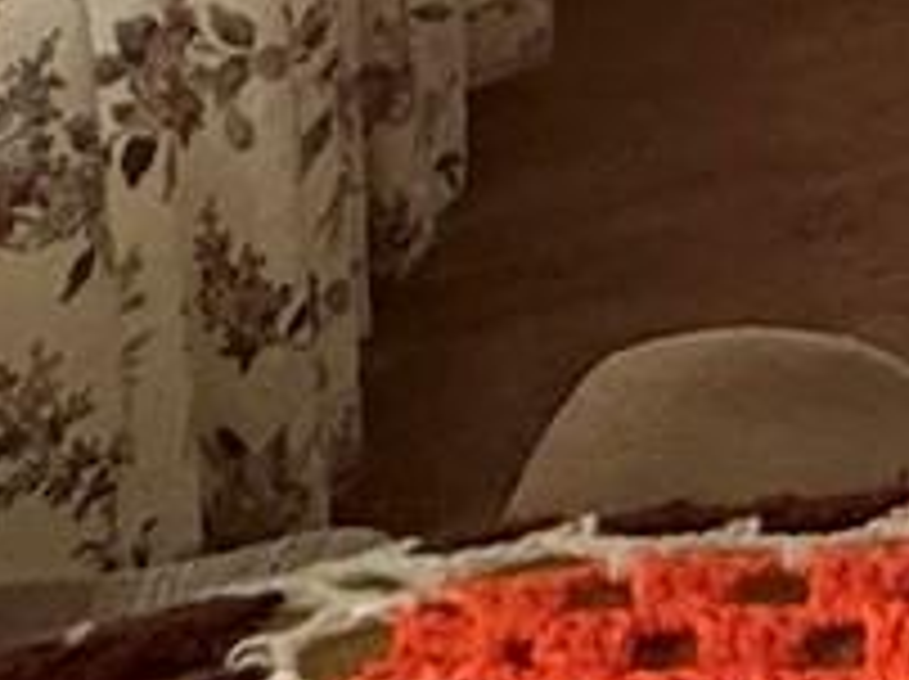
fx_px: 2911
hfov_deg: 12.8
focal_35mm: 111
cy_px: -1306
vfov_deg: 10.1
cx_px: 2282
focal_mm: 2.22
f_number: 2.2
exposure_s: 1/60
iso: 500
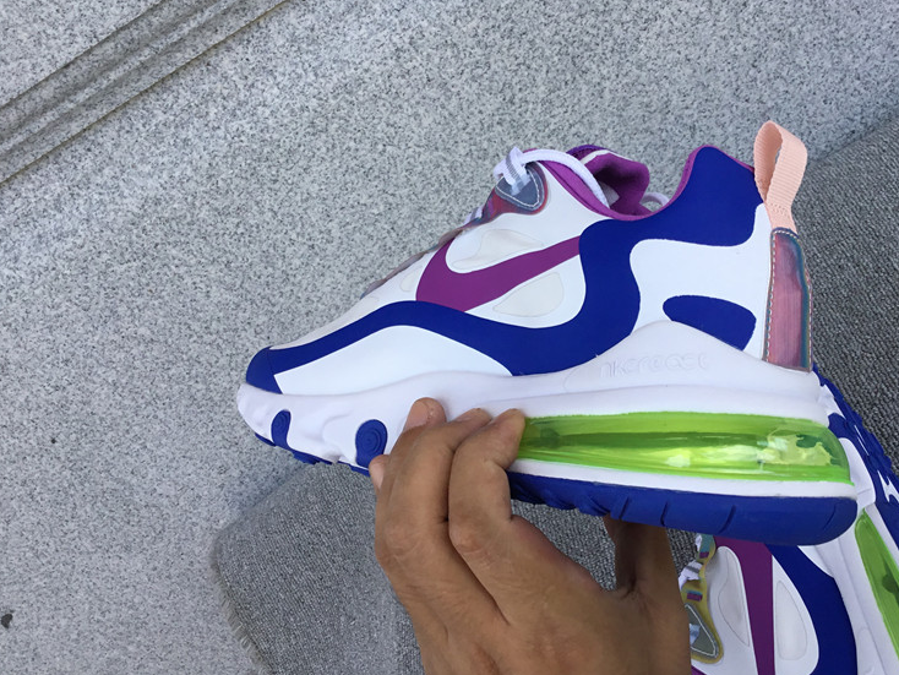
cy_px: 271
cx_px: 533
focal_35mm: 38
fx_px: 987
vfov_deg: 37.6
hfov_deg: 48.7
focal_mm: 3.3
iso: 25
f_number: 2.4
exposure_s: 1/450
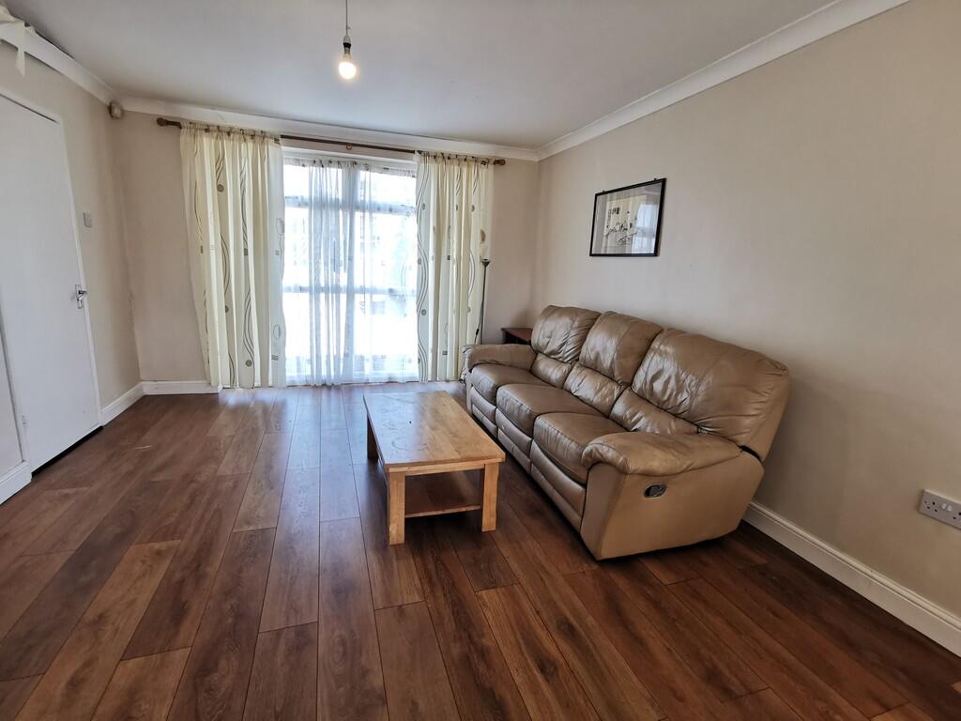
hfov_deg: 91.0
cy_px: 360
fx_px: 472
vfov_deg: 74.7
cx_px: 480
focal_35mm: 17
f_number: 2.2
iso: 100
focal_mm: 2.26
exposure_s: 1/50
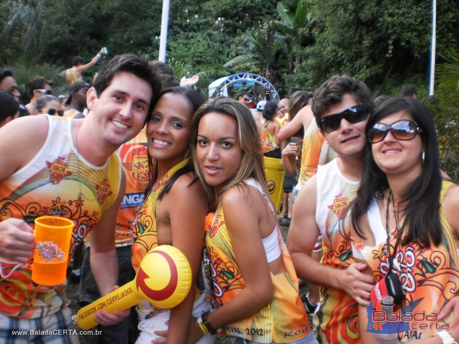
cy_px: 172
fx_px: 477
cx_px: 230
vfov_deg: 39.7
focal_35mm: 36
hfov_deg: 51.4
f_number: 3.1
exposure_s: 1/30
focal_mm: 6.3
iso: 100
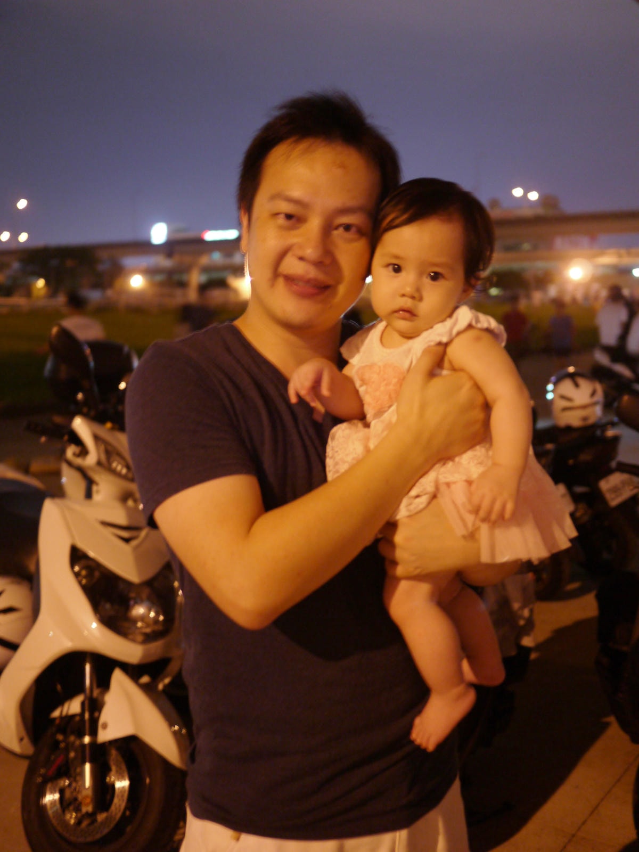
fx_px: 985
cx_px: 320
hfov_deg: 36.0
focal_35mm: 40
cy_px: 426
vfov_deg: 46.8
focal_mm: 20
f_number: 1.7
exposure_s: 1/6
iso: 400
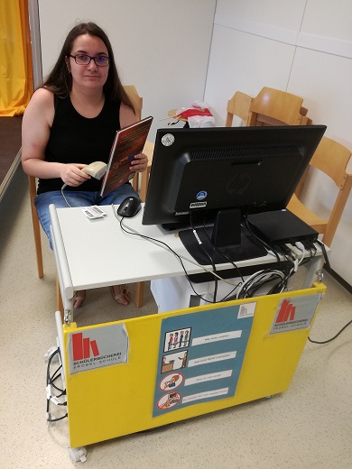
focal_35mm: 27
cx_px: 176
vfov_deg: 65.3
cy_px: 234
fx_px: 366
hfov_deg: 51.4
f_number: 2
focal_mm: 3.79
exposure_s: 1/33.3
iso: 160
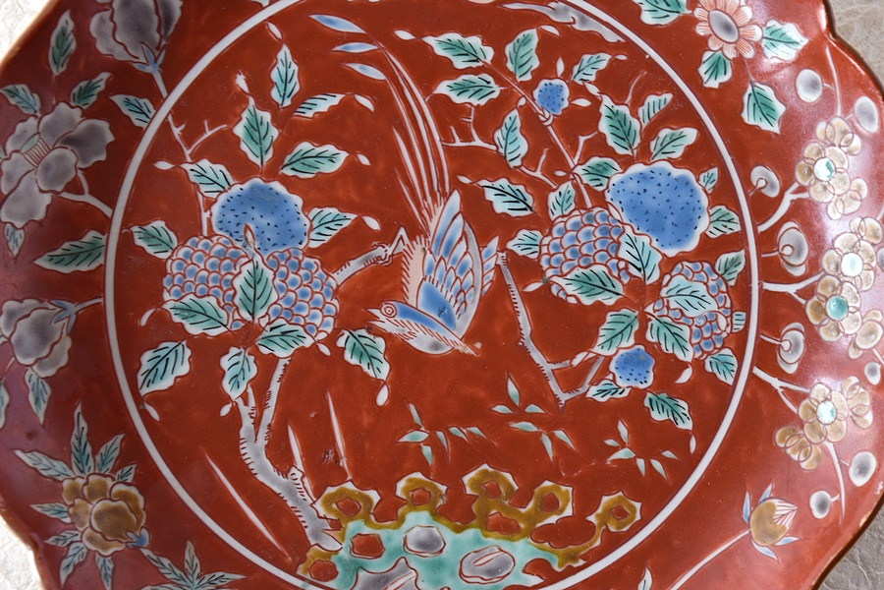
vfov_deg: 16.6
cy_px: 295
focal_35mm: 82
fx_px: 2026
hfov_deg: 24.6
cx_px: 442
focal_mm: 55
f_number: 8
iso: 400
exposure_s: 1/5
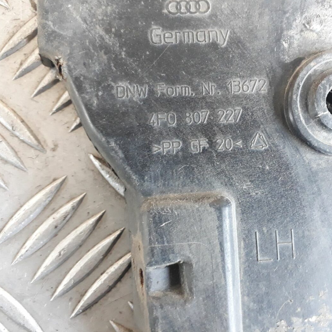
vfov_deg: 51.1
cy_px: 165
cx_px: 209
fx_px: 347
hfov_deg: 50.5
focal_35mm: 32
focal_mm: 3.6
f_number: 1.9
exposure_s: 1/17
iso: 250
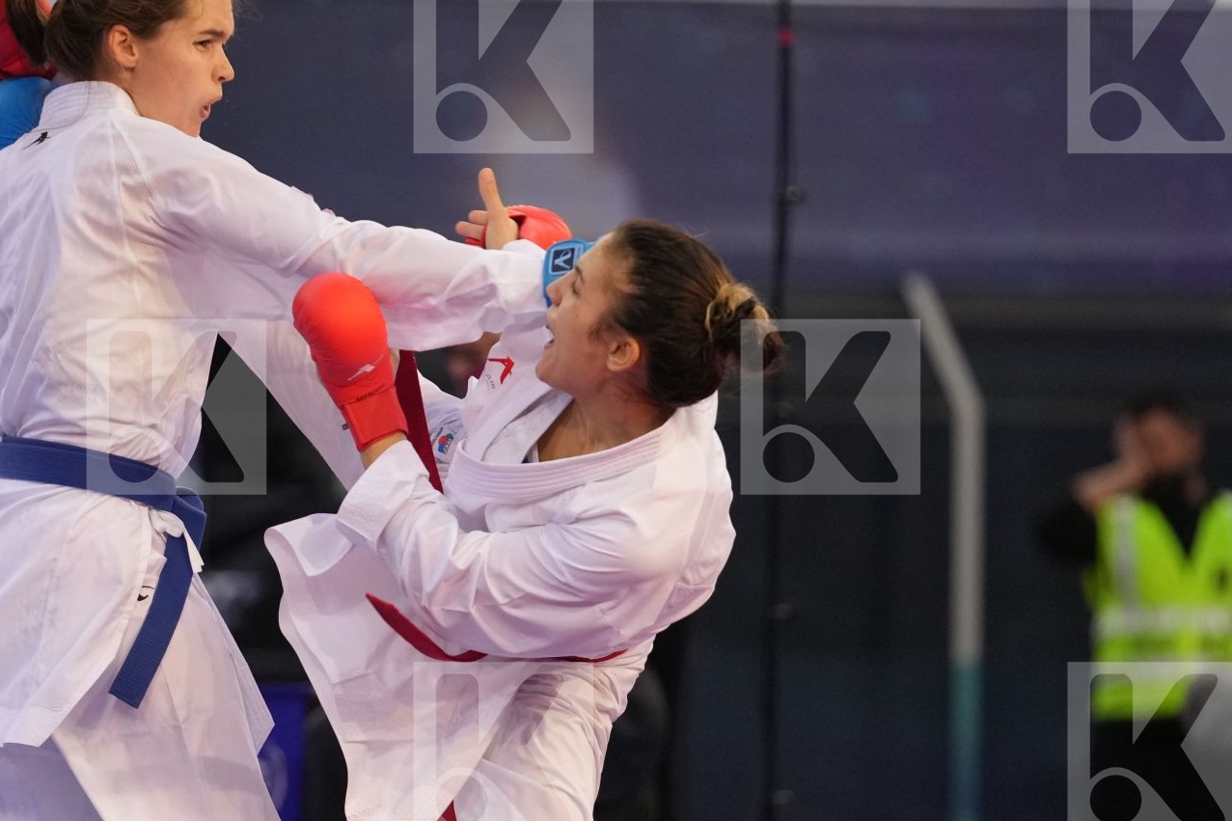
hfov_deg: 4.9
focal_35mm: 423
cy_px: 407
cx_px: 504
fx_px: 14473
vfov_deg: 3.2
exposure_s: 1/1000
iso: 2000
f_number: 2.8
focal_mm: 200
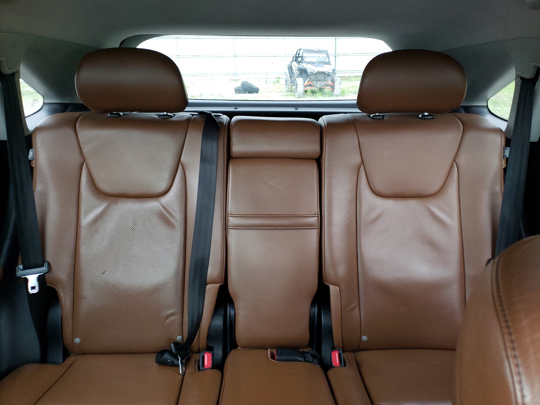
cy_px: 202
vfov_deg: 53.1
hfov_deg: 67.3
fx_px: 406
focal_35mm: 26
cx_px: 270
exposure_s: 1/60.2
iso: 171
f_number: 1.5
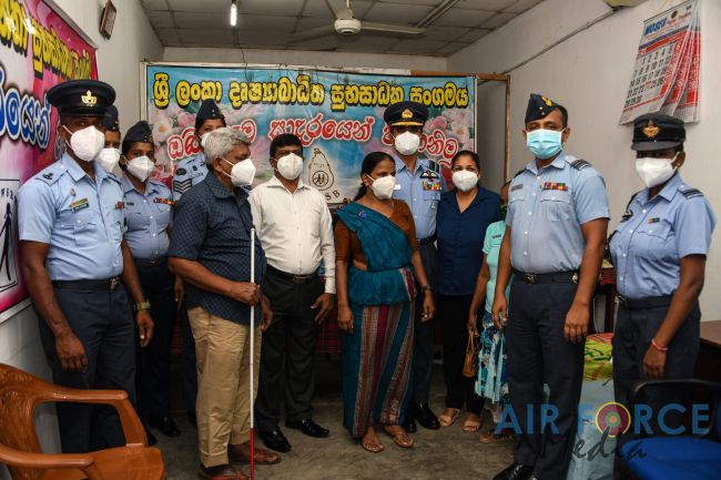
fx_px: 561
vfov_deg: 46.4
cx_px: 360
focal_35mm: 28
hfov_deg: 65.5
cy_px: 240
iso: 640
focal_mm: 28
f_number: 5
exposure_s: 1/125
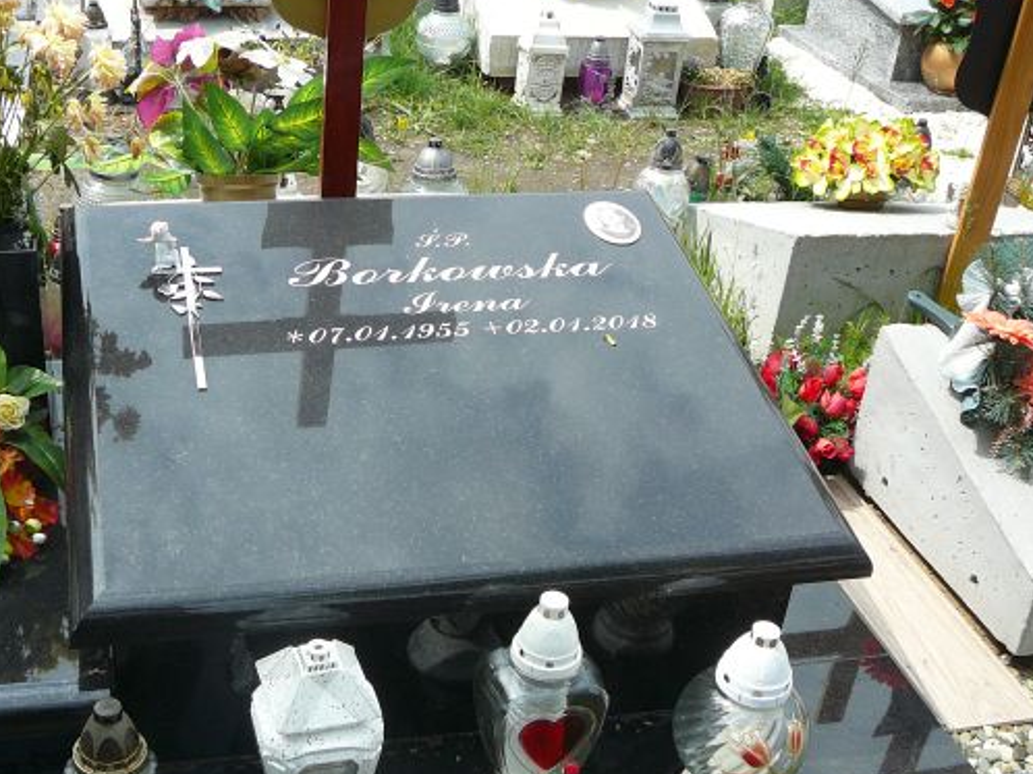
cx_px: 390
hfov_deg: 41.8
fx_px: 1342
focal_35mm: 45
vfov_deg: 32.1
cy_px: 467
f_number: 2.8
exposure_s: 1/800
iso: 80
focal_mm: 5.2
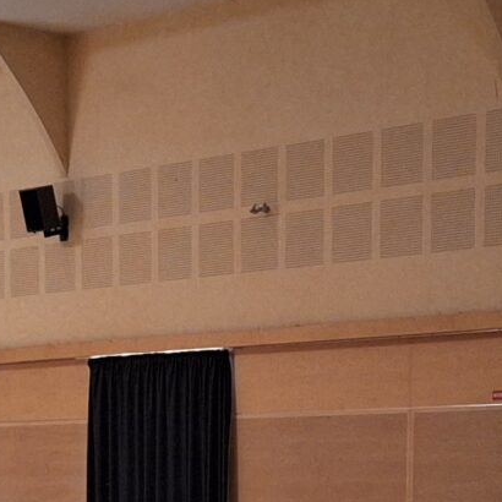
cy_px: 622
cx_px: 280
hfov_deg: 13.7
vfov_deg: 13.3
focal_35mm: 127
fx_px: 2084
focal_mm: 5.54
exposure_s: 1/25
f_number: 1.8
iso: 400
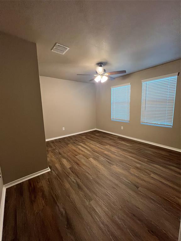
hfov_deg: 89.9
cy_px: 120
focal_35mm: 13
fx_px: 91
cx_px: 90
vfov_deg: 106.2
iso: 320
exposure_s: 1/60
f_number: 1.8
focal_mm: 1.57
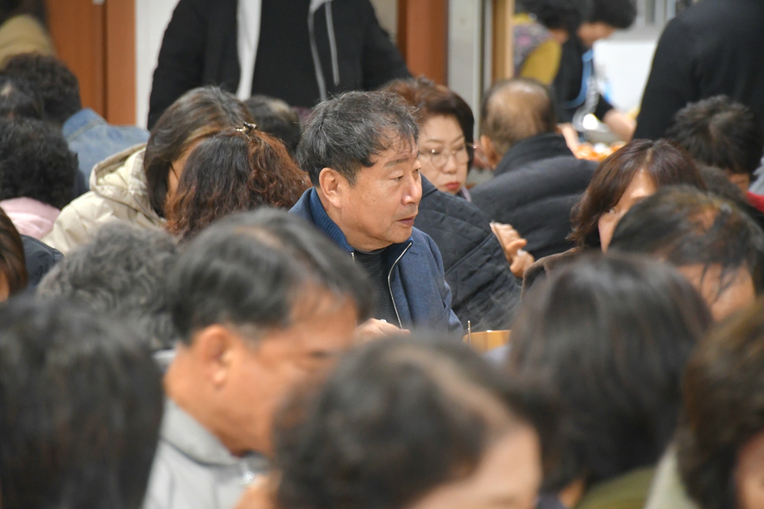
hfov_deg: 6.9
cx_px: 382
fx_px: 6366
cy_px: 254
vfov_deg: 4.6
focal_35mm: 300
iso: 3200
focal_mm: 200
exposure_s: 1/60.2
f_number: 6.3
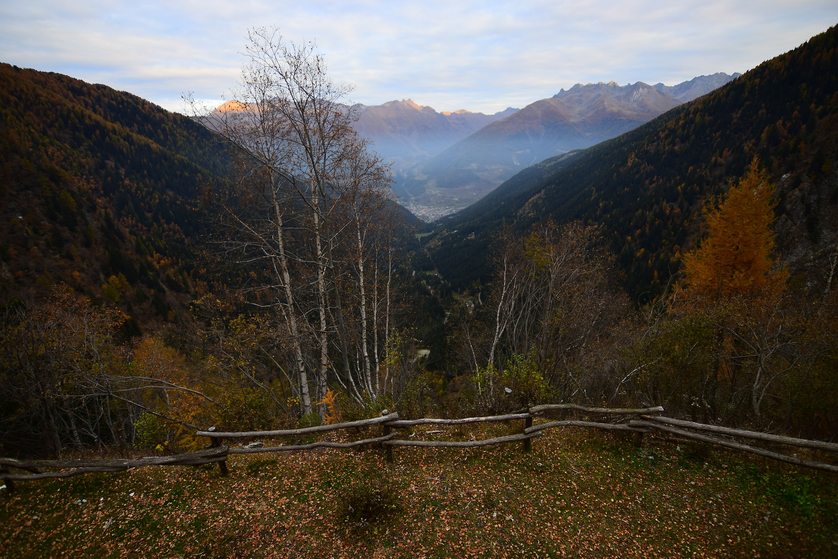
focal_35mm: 16
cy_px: 280
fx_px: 384
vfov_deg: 72.1
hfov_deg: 95.0
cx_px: 419
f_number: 2.8
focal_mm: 11
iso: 100
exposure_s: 1/100
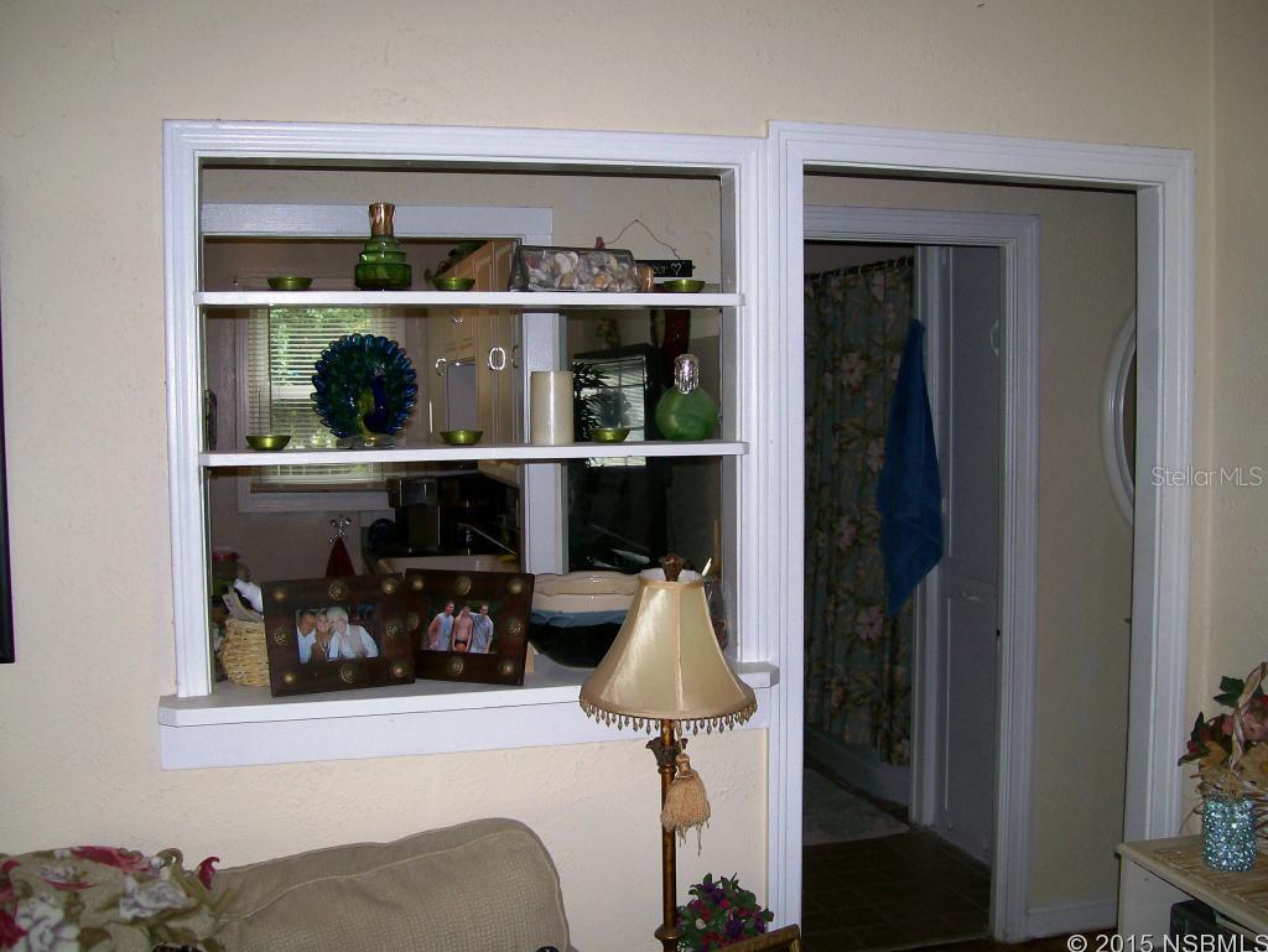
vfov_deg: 39.7
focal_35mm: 36
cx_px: 634
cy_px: 476
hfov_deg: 51.3
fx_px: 1319
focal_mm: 6
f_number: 2.7
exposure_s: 1/64
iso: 80
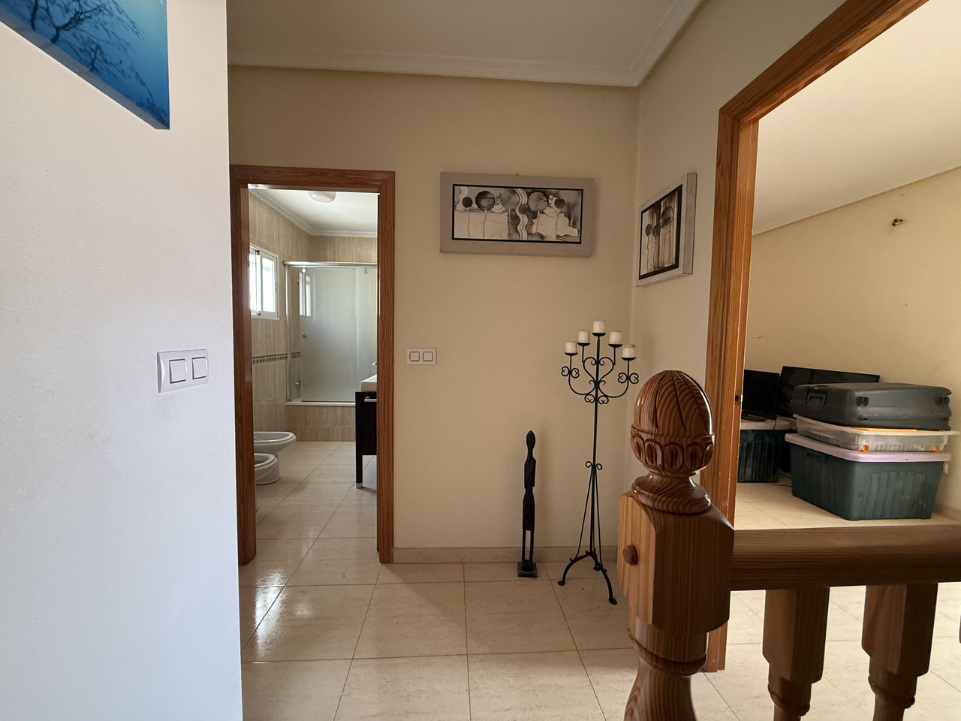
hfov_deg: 102.1
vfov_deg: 85.7
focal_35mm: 14
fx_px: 389
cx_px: 480
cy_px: 360
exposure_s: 1/68
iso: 320
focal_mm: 2.22
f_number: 2.2
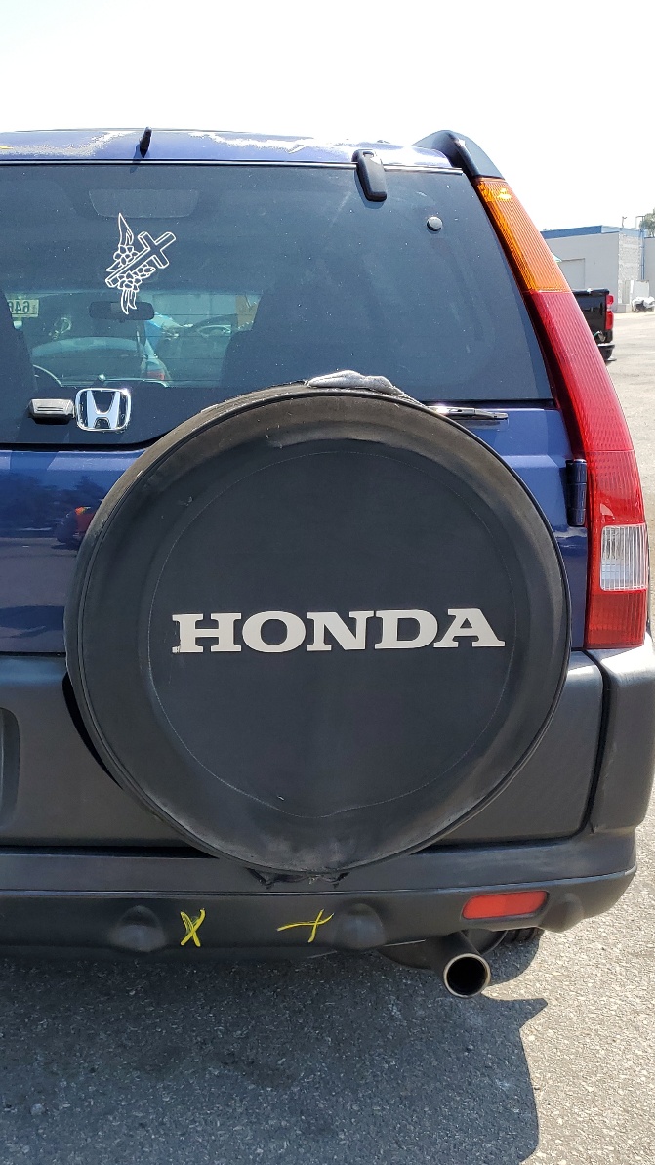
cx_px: 94
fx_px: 1173
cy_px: 585
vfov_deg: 52.8
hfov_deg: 30.1
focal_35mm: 38
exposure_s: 1/1250
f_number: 1.5
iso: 50
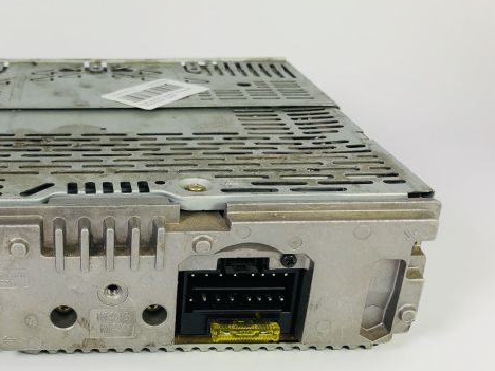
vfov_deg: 31.3
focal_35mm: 46
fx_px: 658
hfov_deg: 39.8
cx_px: 107
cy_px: 244
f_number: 1.8
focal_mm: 3.99
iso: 20
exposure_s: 1/171
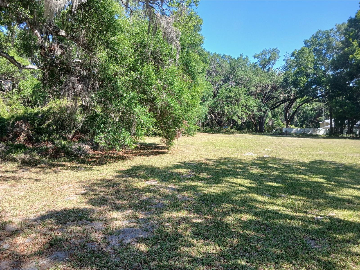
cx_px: 180
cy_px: 135
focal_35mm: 26
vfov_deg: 53.1
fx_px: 270
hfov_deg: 67.3
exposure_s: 1/214
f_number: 1.8
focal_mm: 3.98
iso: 20
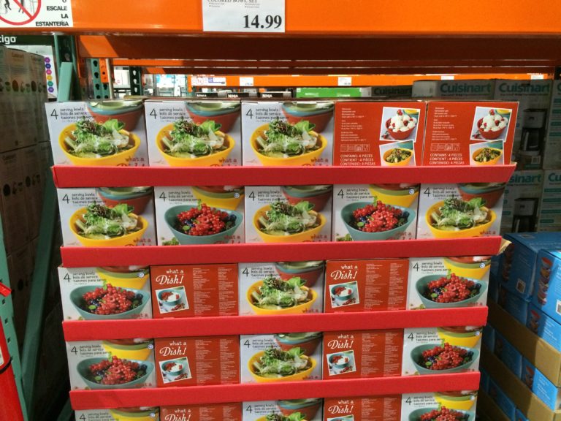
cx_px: 280
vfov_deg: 48.2
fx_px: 470
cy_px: 210
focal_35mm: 29
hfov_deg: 61.7
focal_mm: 4.15
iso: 320
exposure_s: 1/30
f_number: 2.2
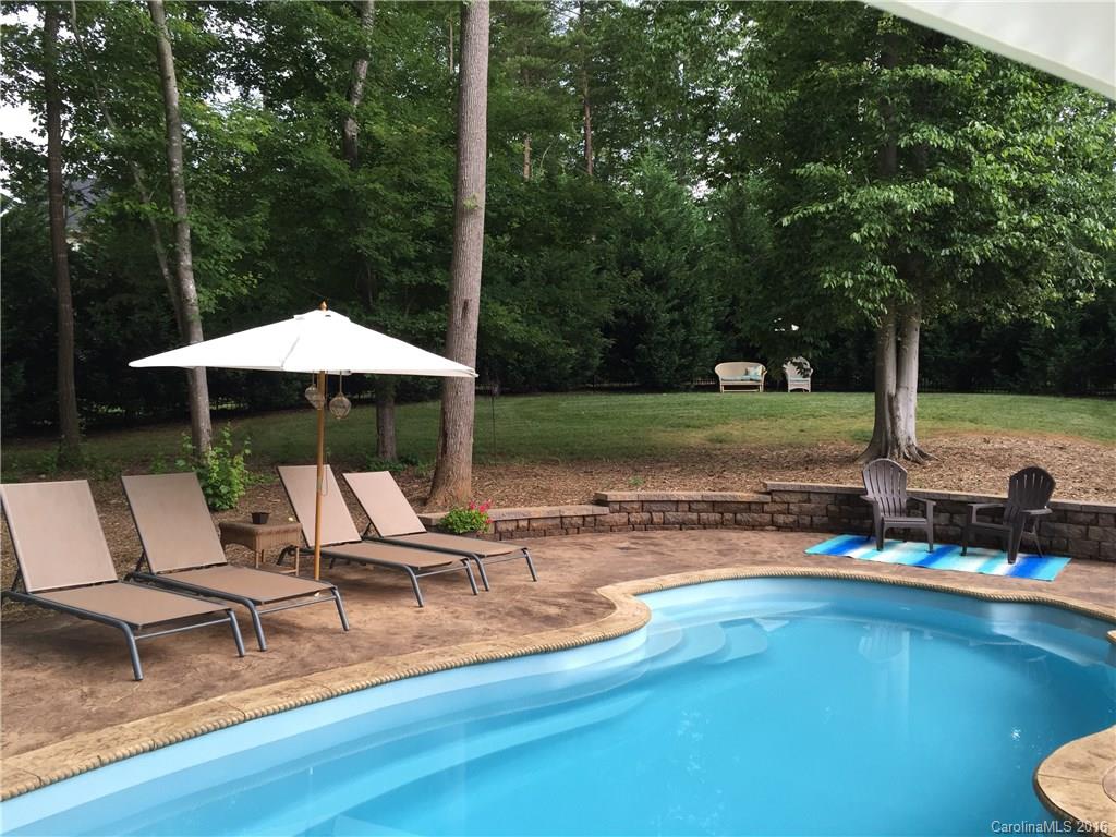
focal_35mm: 29
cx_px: 558
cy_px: 418
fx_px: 935
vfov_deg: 48.2
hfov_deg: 61.7
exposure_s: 1/120
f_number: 2.2
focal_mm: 4.15
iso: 50
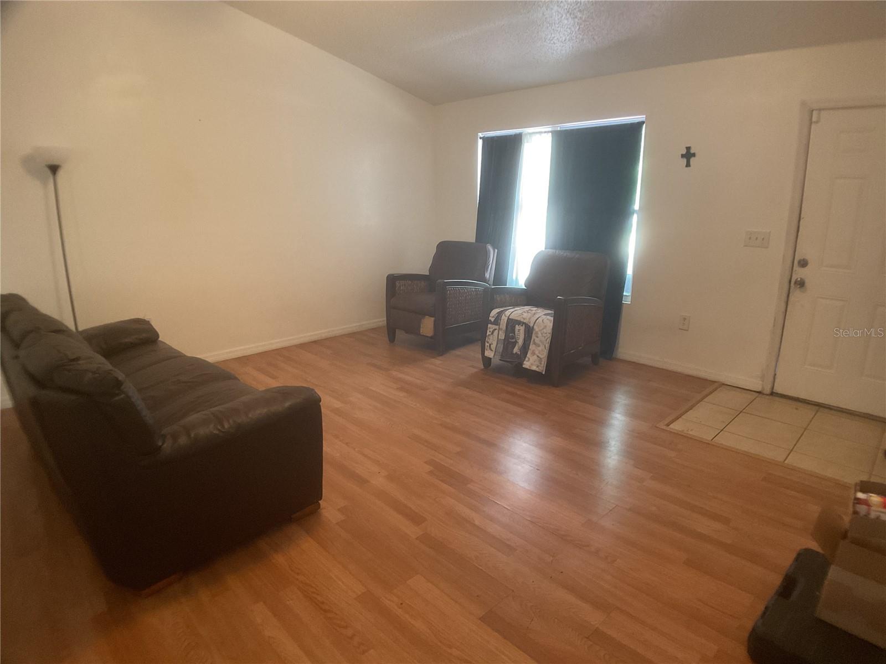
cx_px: 443
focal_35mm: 29
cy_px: 332
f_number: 1.8
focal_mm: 3
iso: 250
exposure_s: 1/40
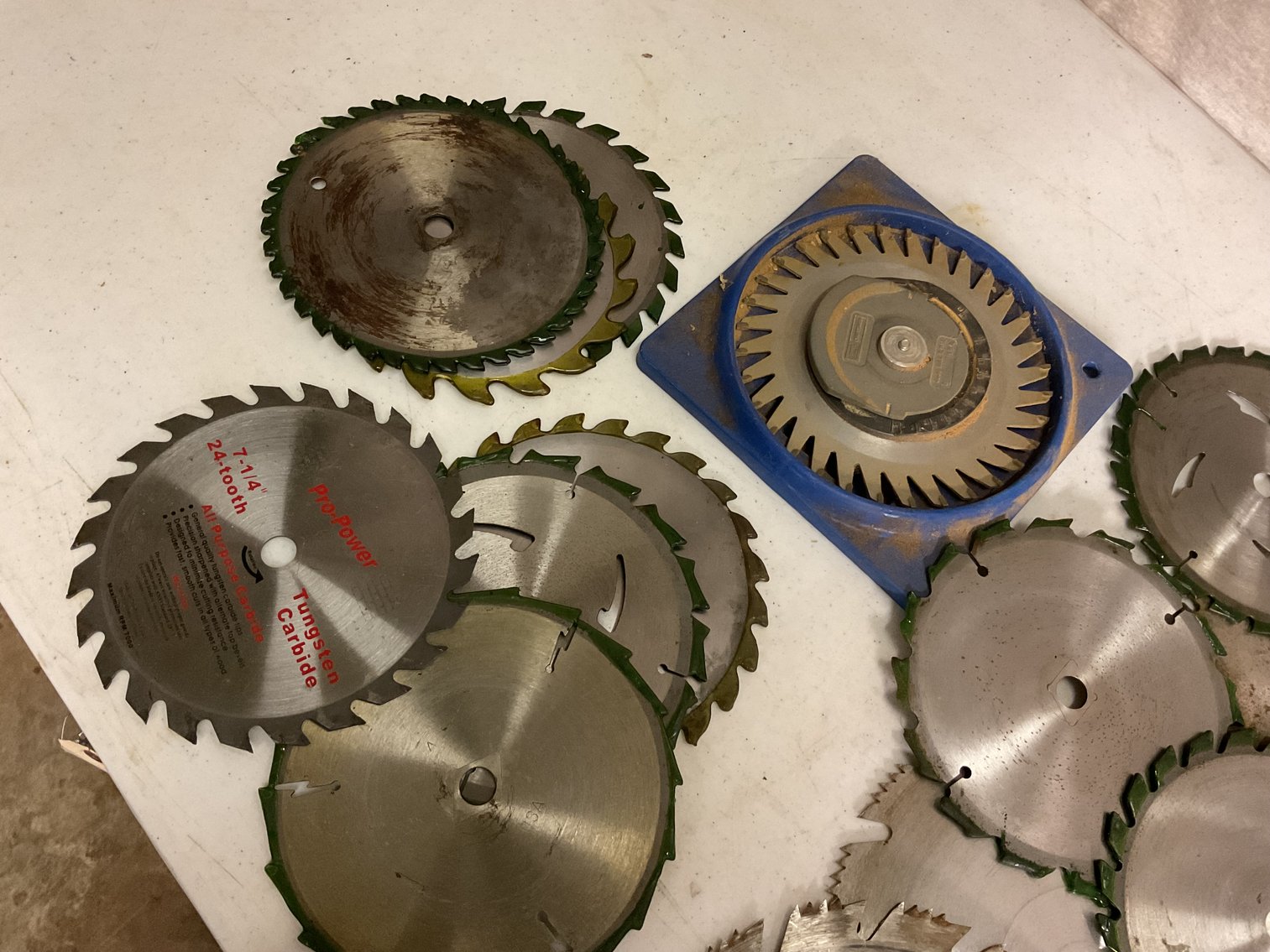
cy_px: 476
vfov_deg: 48.2
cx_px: 635
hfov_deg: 61.7
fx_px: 1064
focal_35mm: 29
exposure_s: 1/30
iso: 320
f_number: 1.8
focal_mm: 3
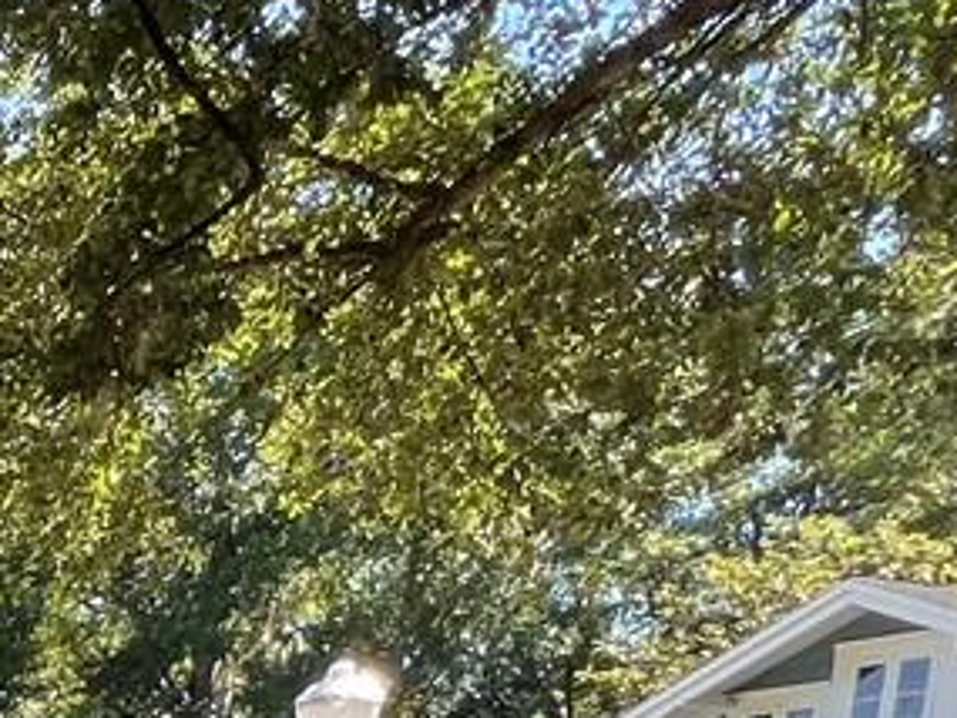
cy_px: 1265
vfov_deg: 16.9
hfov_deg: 17.1
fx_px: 2019
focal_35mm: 73
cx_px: -1078
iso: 32
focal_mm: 1.57
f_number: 1.8
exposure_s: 1/256
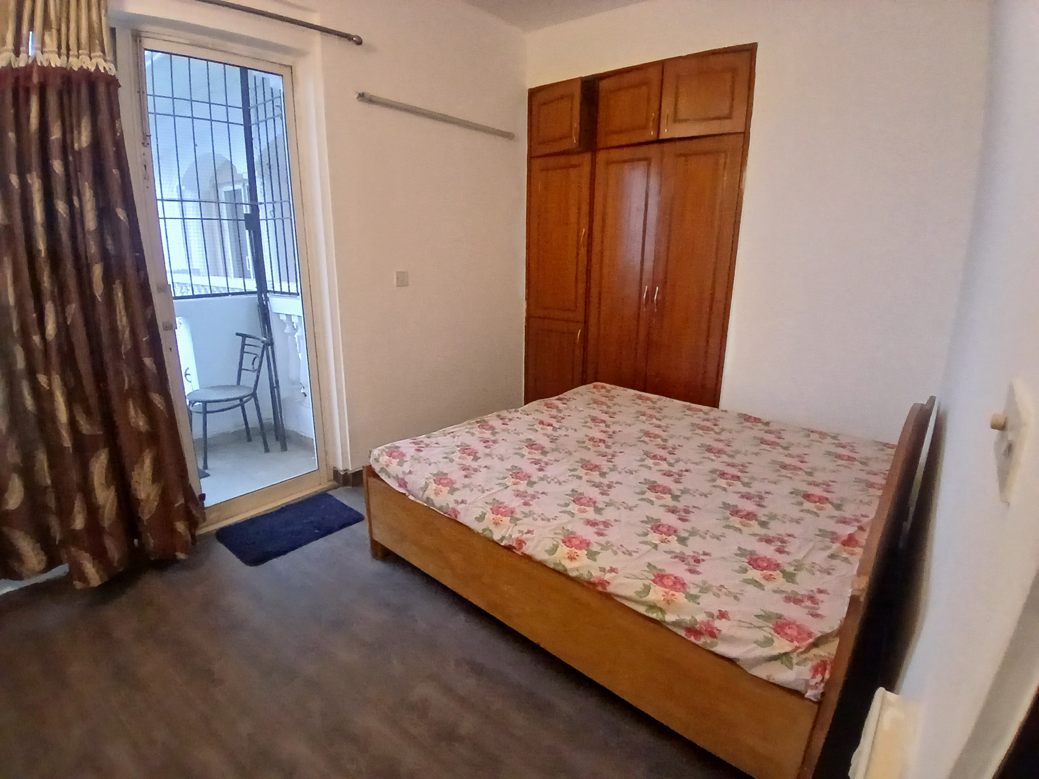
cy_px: 390
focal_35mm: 17
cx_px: 520
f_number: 2.2
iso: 500
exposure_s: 1/25
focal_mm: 1.4
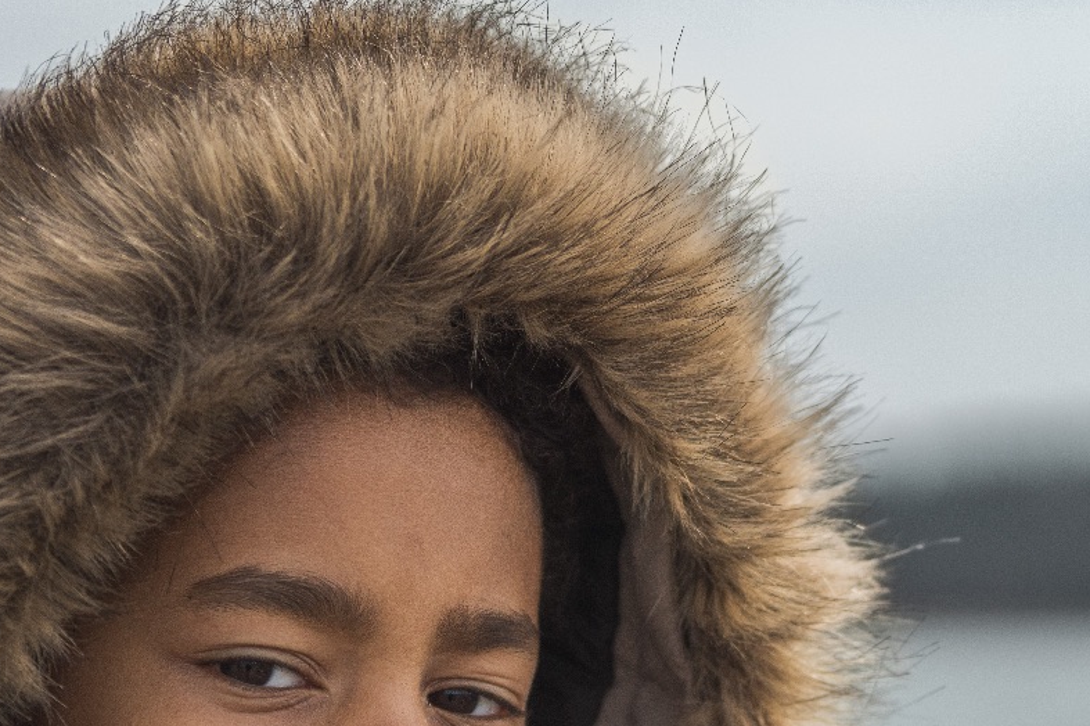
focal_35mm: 178
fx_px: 5387
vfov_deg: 7.7
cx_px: 226
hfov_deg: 11.5
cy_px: 763
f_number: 2.8
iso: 400
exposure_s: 1/5000
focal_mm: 70
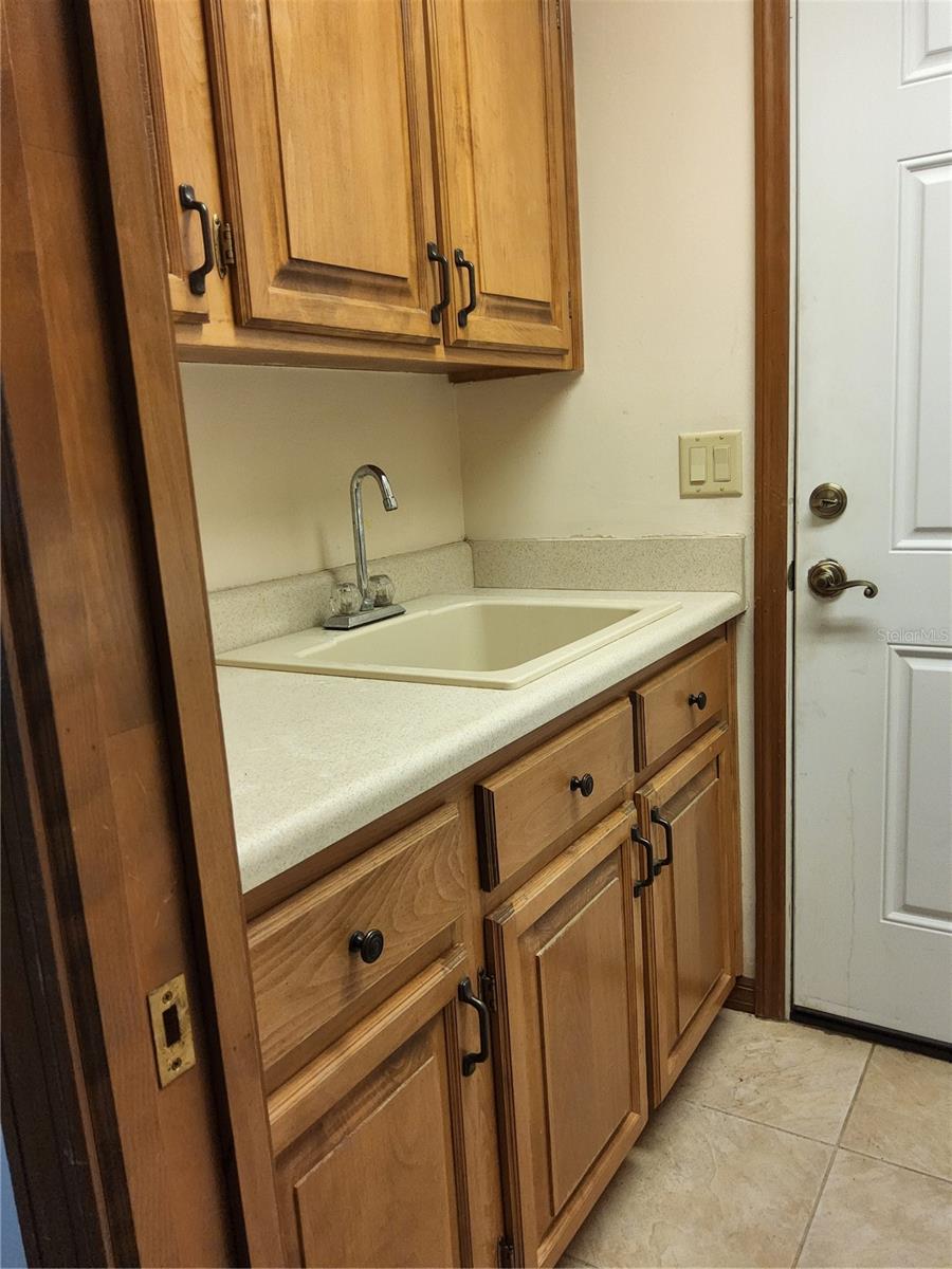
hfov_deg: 54.9
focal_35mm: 25
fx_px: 917
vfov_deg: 69.4
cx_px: 476
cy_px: 634
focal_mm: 3.08
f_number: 2
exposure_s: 1/100
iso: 250
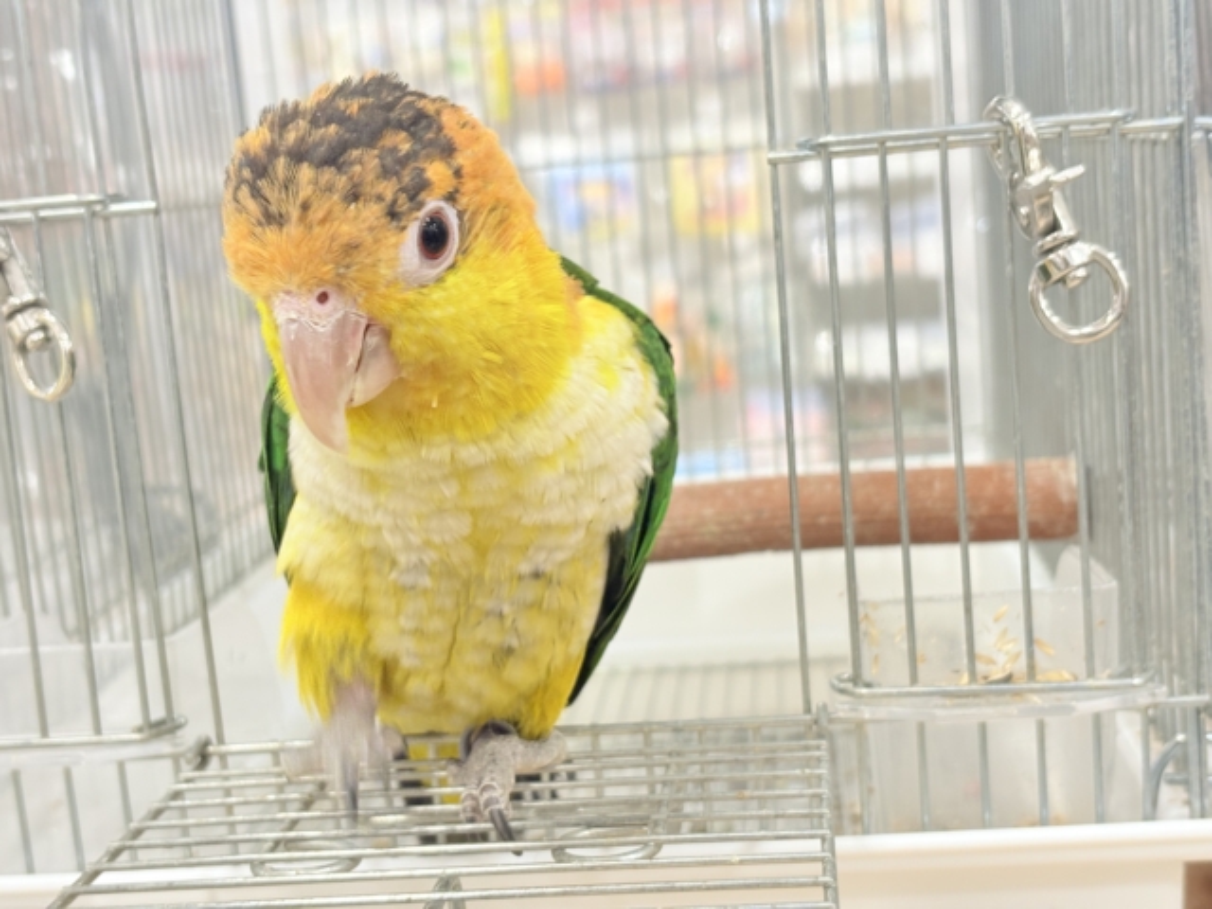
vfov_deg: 28.0
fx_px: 1821
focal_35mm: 52
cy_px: 454
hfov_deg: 36.8
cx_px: 606
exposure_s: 1/50
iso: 100
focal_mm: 5.96
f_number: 1.6
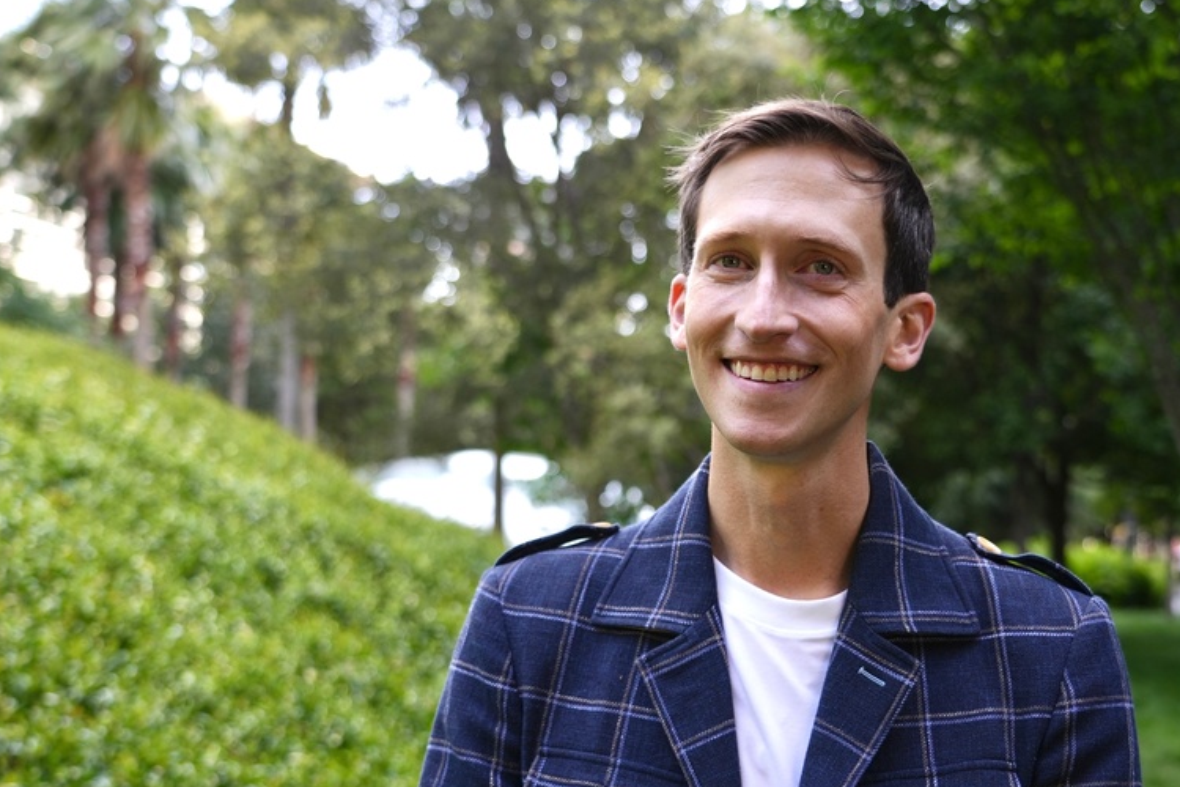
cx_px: 692
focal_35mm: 56
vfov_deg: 24.1
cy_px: 528
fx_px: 1835
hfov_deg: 35.5
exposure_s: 1/160
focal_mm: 41
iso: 400
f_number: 4
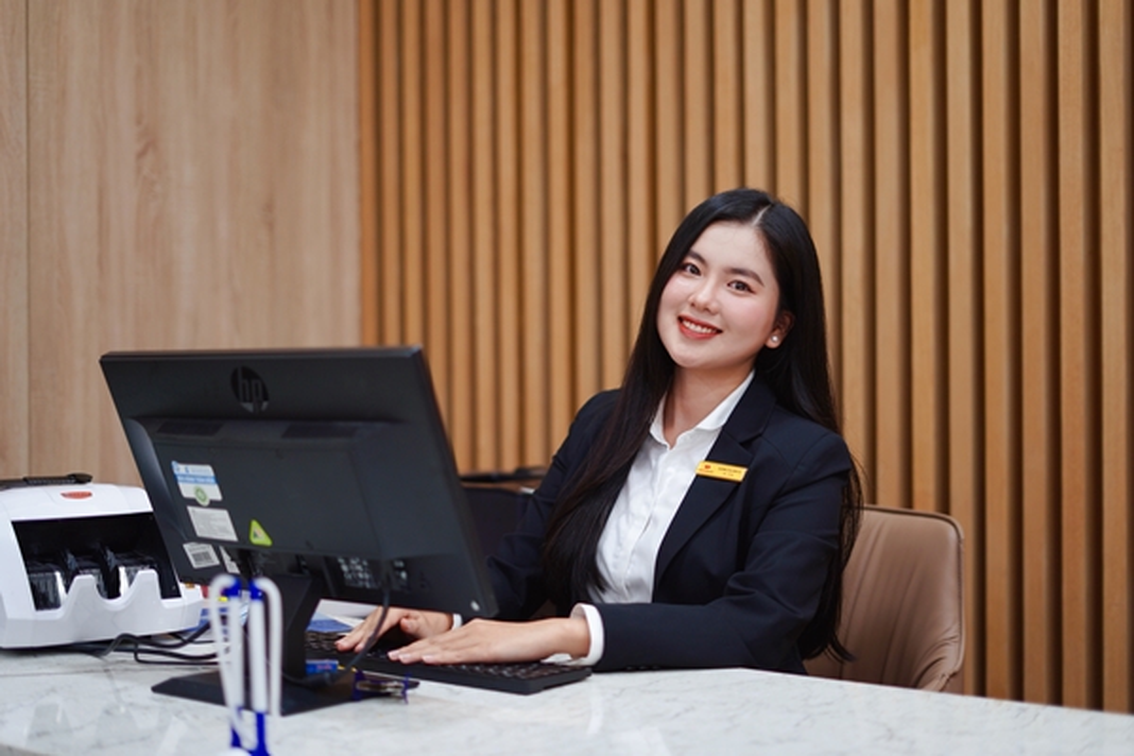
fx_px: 1575
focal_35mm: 50
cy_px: 378
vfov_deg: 27.0
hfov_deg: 39.6
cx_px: 567
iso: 160
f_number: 1.8
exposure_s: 1/100
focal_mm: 50
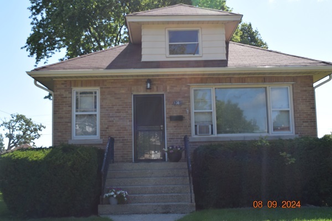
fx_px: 429
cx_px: 166
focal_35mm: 46
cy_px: 110
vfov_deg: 28.9
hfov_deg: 42.3
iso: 200
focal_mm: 31
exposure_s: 1/320
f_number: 9
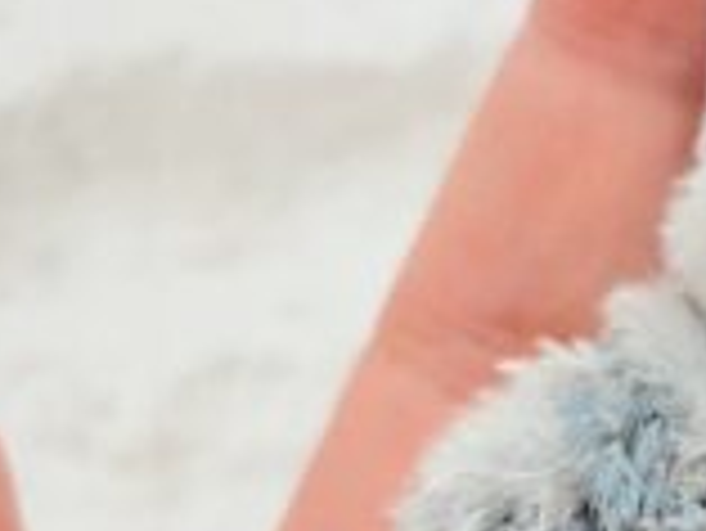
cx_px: 971
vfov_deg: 7.0
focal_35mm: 212
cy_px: 688
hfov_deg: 9.1
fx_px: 4327
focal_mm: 5.96
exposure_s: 1/50
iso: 50
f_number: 1.6
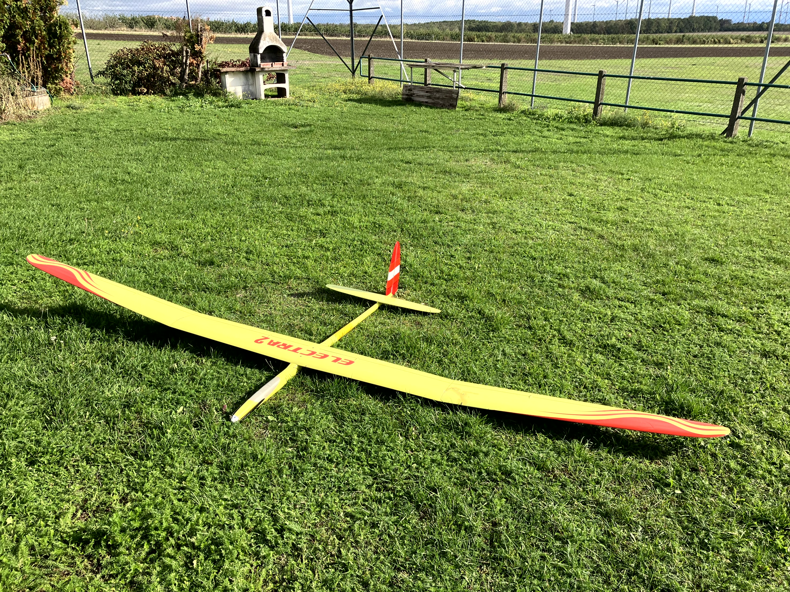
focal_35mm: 28
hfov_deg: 63.4
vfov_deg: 49.8
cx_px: 395
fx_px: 639
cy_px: 296
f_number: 1.8
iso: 32
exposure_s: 1/1130
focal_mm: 3.99
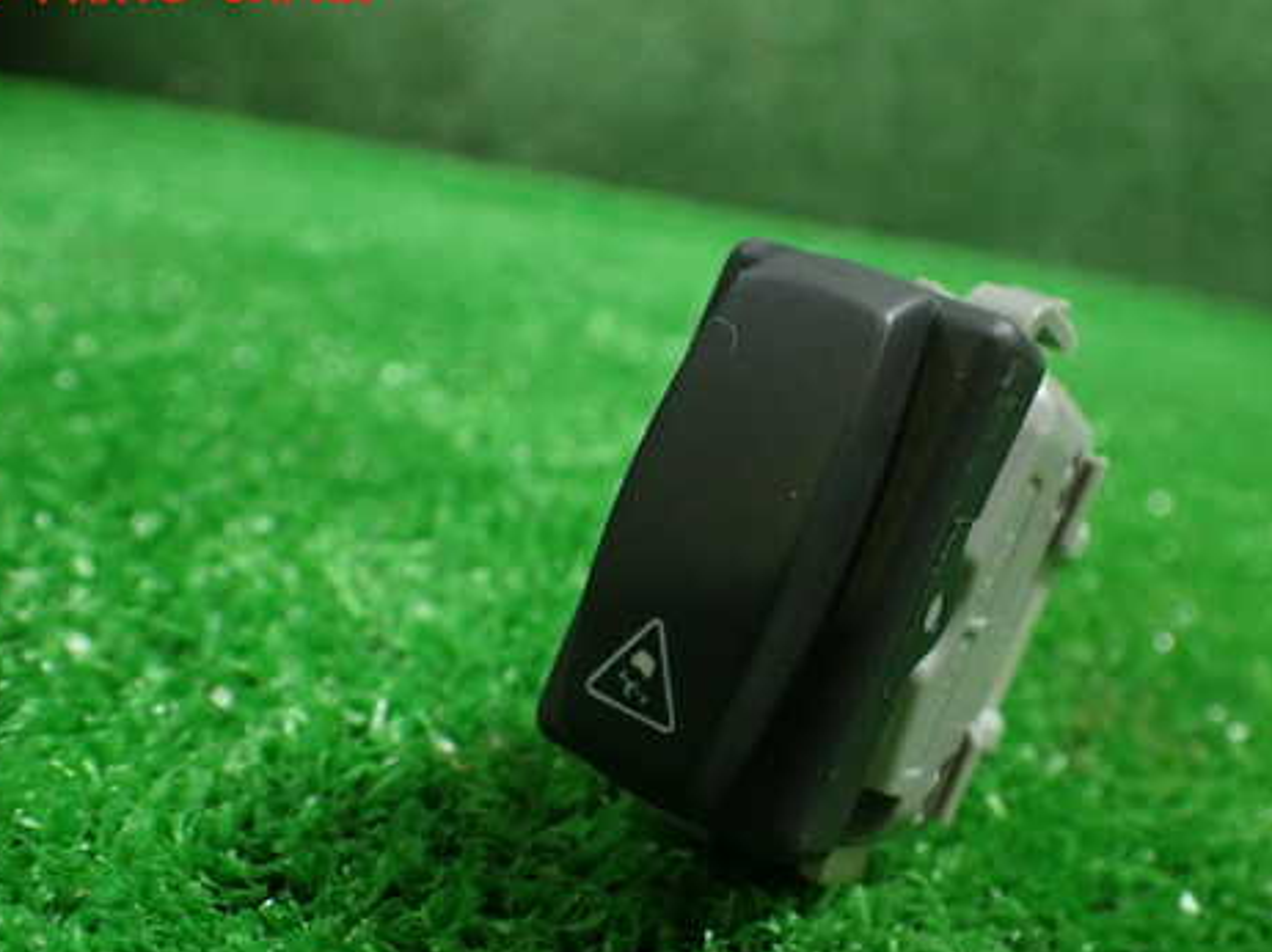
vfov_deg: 36.7
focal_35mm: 39
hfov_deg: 47.8
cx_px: 697
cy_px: 570
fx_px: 1432
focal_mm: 5.4
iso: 800
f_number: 2.3
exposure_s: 1/125
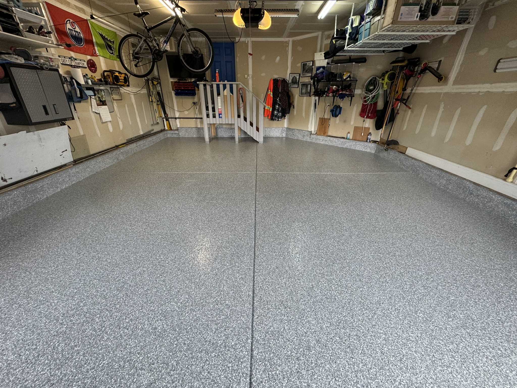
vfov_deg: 85.7
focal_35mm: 14
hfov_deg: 102.1
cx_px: 258
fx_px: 209
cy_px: 194
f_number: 2.2
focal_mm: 2.22
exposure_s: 1/120
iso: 160
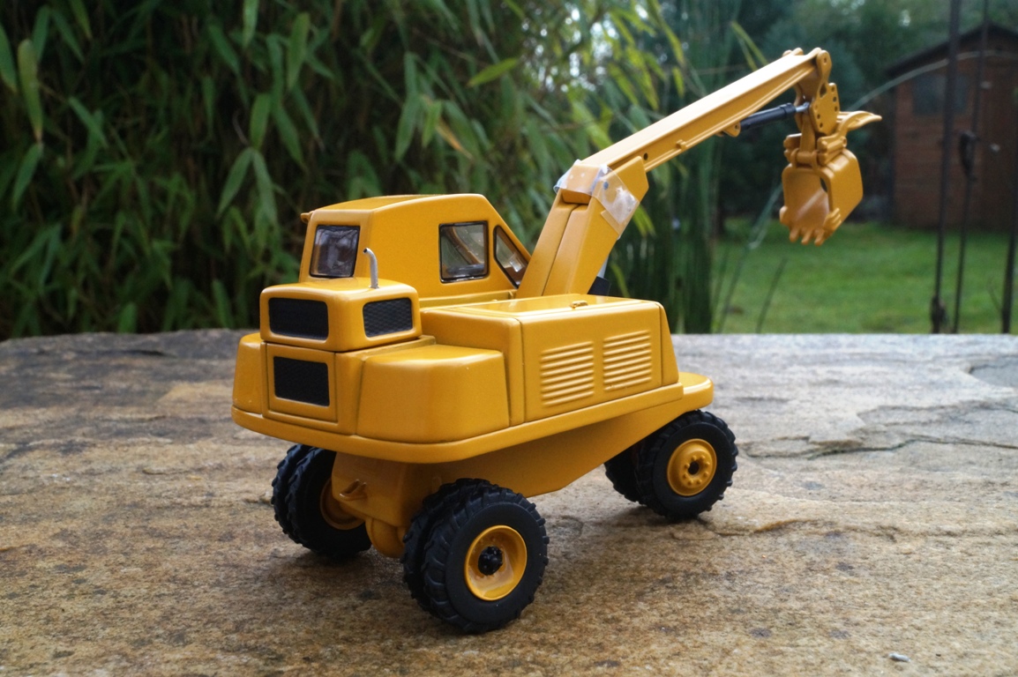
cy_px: 338
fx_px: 1187
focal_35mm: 42
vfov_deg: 31.9
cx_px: 509
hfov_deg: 46.4
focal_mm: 28
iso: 1000
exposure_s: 1/60
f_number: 22
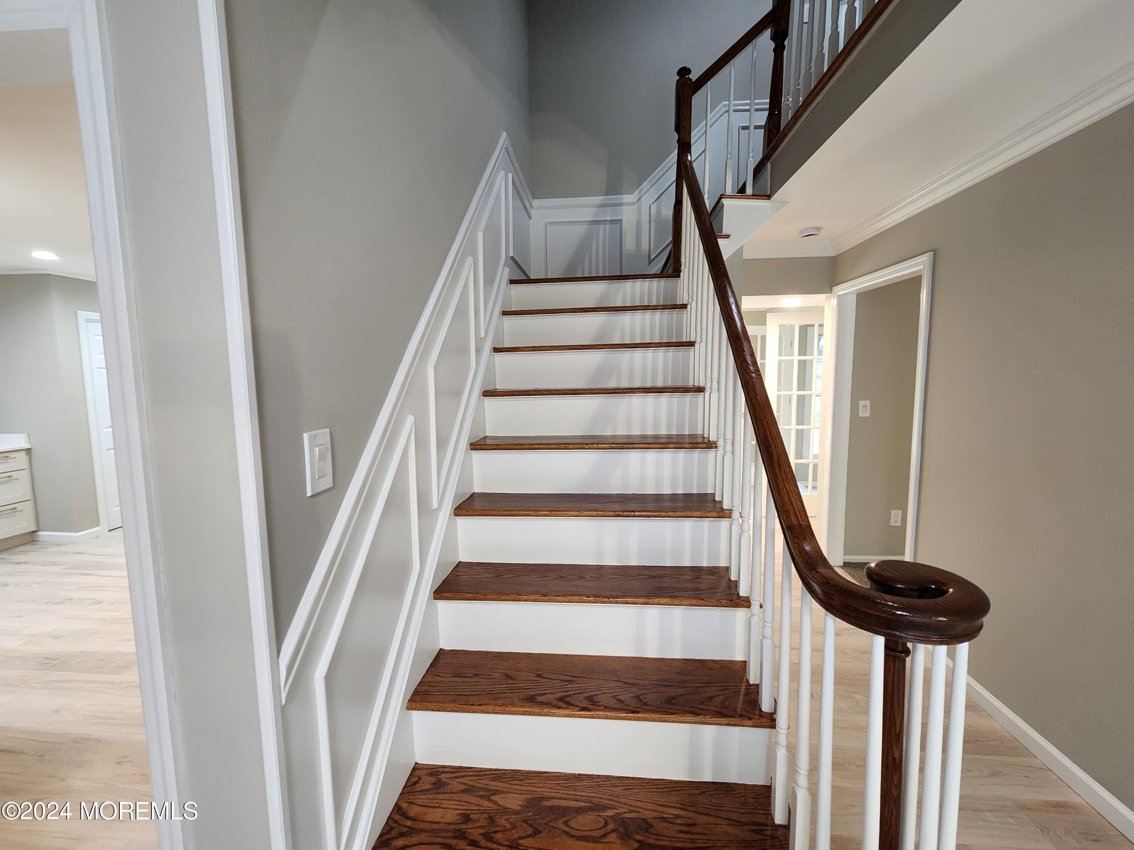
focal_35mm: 13
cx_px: 567
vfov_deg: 89.9
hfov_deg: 106.2
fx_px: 426
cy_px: 425
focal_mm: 2.2
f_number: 2.2
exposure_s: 1/40
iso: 320
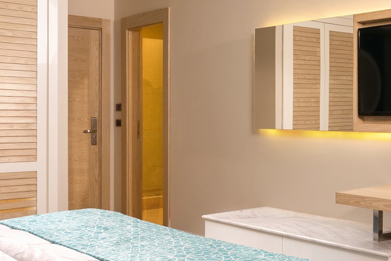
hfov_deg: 33.2
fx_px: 652
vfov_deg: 22.6
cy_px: 119
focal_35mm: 60
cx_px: 254
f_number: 10
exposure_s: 1/15
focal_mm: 22
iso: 500
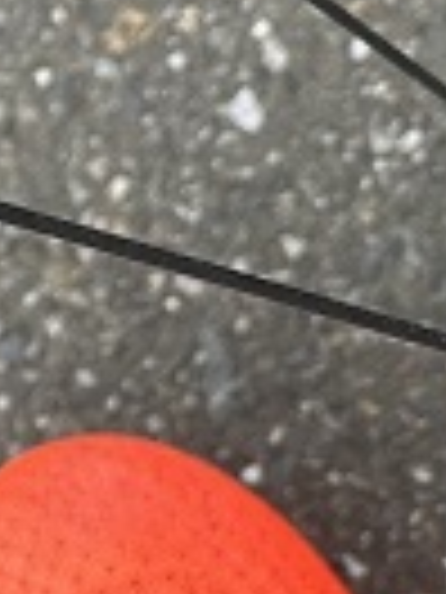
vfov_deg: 5.6
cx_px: -500
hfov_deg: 4.2
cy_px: -234
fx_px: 5995
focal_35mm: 349
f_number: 2.8
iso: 32
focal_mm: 9
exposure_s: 1/166
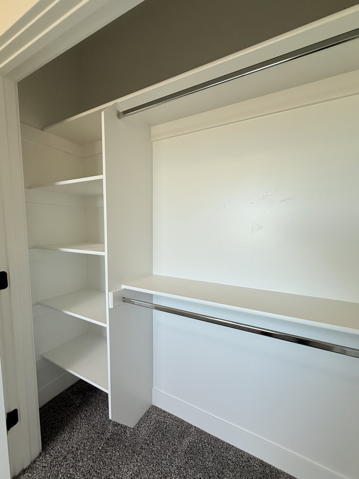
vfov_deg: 98.1
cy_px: 250
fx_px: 207
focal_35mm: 15
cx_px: 183
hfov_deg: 81.7
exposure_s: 1/120
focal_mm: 2.22
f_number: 2.2
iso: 100
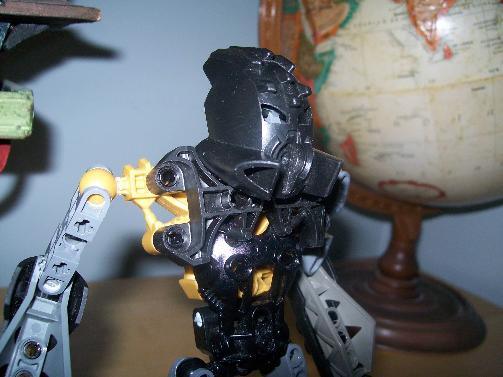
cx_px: 252
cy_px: 188
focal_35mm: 36
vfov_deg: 39.7
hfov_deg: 51.4
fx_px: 523
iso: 80
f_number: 2.7
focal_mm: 6
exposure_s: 1/64
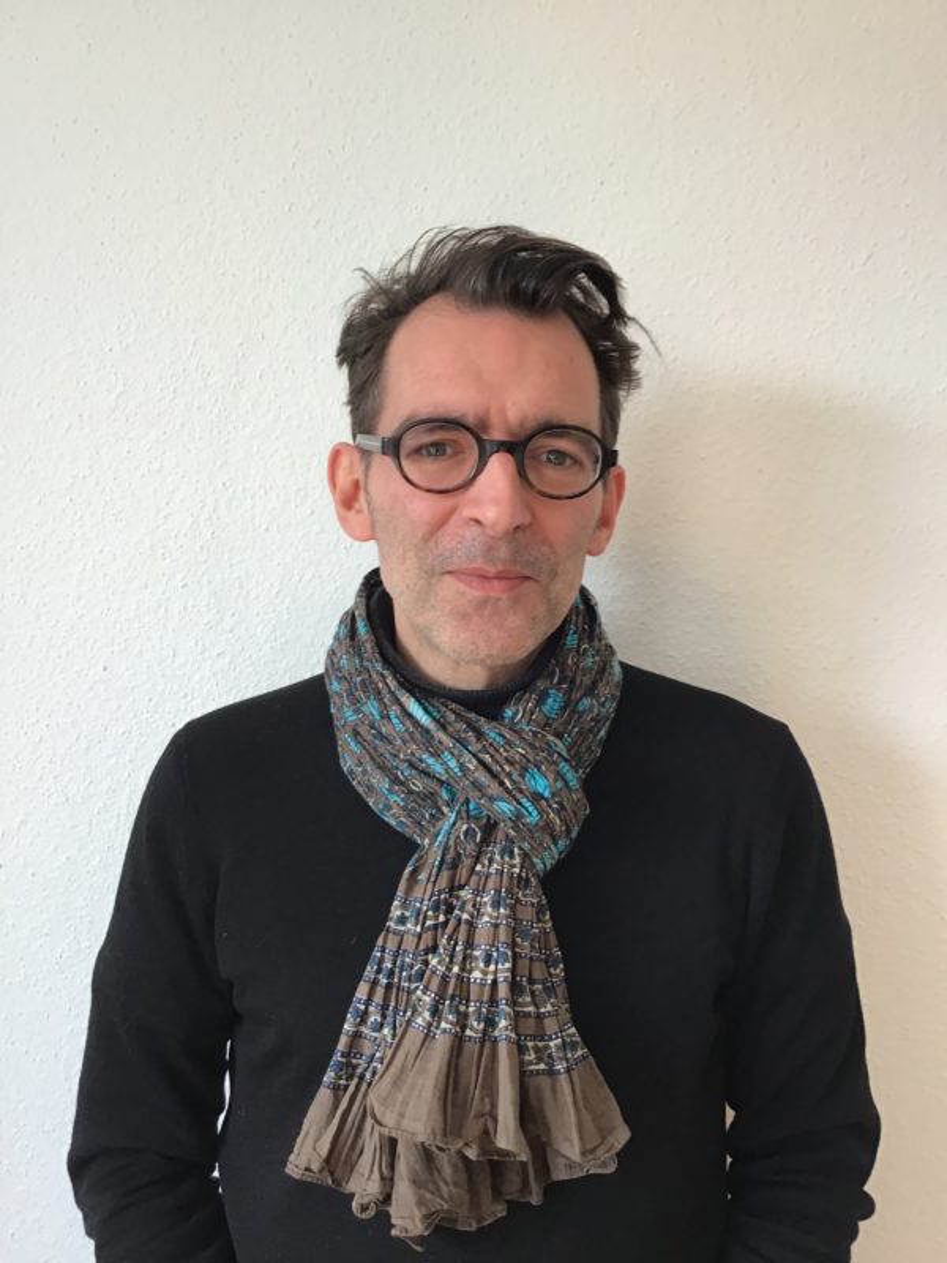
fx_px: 1131
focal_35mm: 31
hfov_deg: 45.4
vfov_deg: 58.4
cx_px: 474
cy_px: 632
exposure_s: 1/33
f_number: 2.4
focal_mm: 3.3
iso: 32
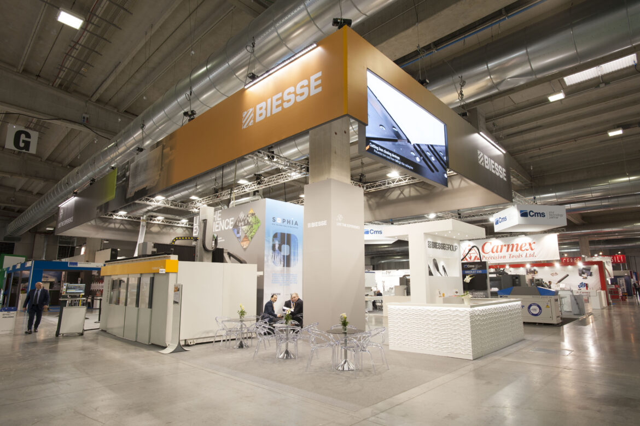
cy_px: 213
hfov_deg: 84.0
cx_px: 320
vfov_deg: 61.9
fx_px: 355
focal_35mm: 20
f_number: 9
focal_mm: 20
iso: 400
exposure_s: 1/20
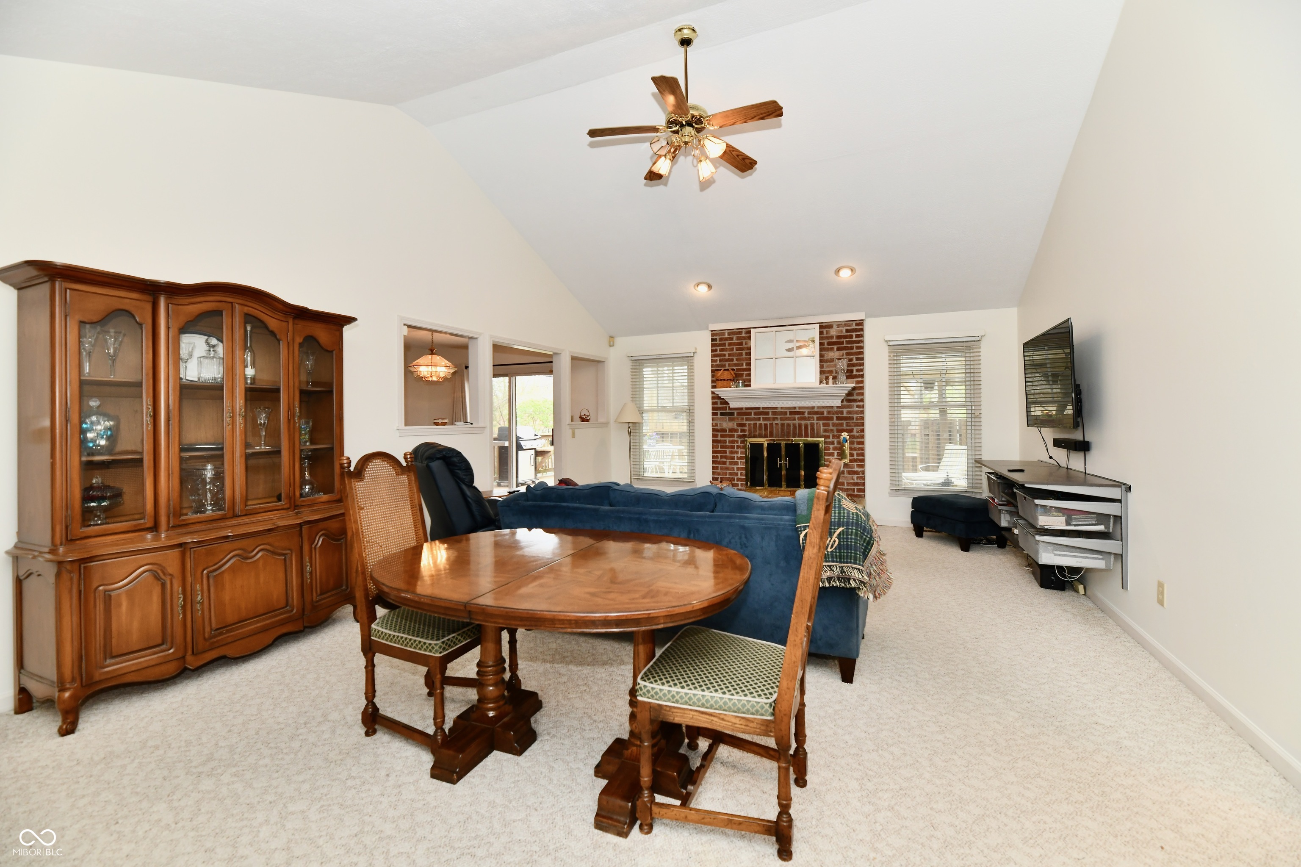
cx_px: 650
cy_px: 434
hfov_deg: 104.3
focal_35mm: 14
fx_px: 506
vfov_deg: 81.2
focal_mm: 14
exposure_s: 1/60
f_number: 6.3
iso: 640
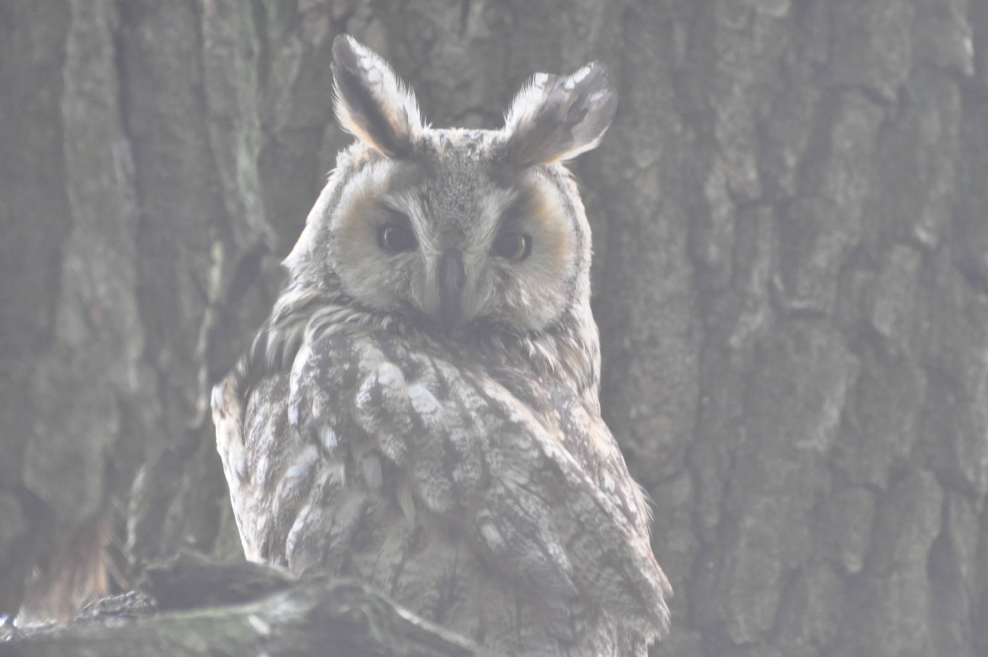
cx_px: 494
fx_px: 12336
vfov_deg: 3.0
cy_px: 328
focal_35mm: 450
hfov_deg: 4.6
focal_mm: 300
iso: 1600
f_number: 5.6
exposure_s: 1/80
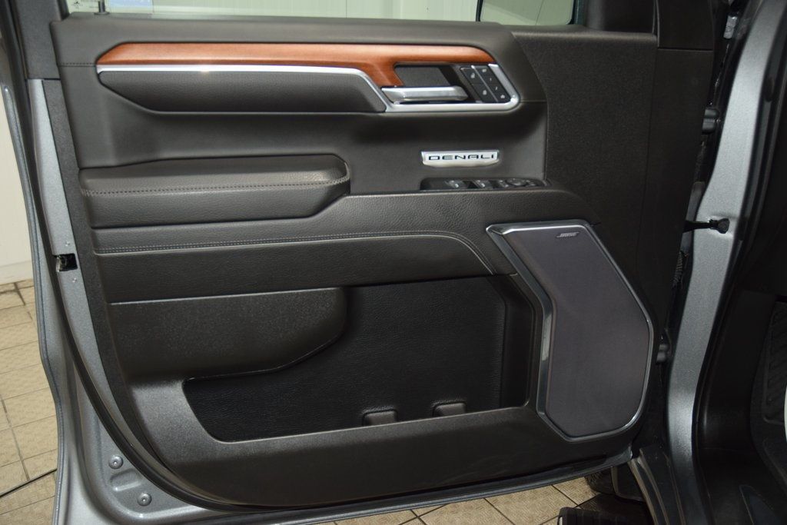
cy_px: 262
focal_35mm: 36
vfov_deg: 36.9
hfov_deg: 53.1
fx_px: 787
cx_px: 394
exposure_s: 1/60
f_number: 3.8
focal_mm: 24
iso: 900
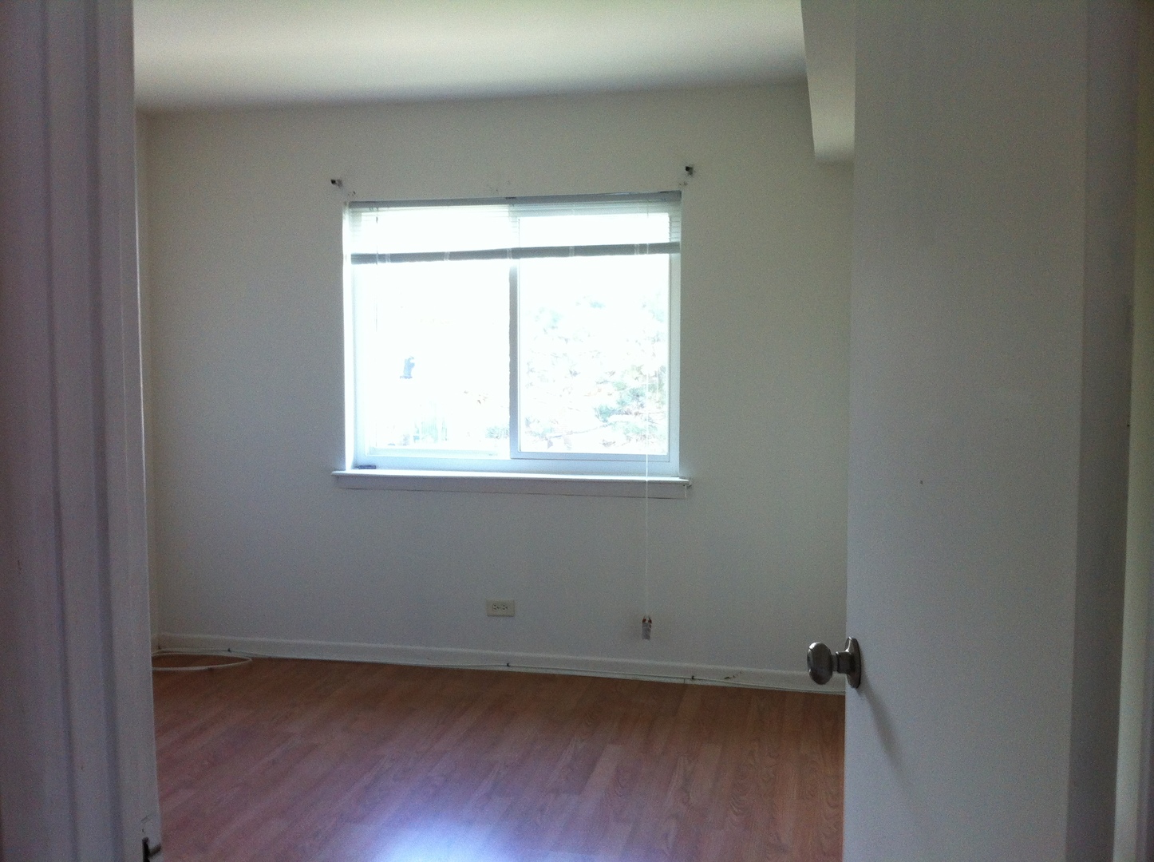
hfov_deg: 52.7
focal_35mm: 35
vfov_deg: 40.6
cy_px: 431
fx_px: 1165
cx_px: 577
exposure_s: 1/15
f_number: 2.8
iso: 125
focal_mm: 3.85
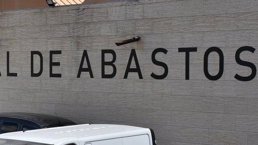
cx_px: 12
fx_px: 630
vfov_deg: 13.1
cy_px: 103
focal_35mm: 92
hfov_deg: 22.4
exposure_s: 1/400
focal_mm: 27
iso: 200
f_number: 10
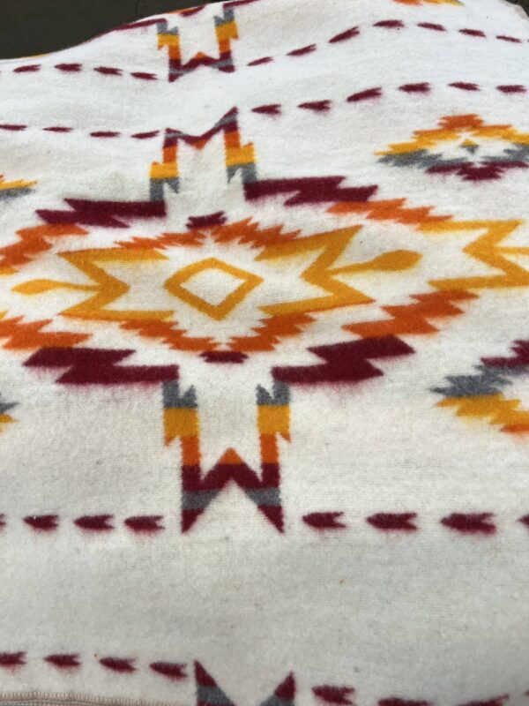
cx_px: 264
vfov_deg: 67.3
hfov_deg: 53.1
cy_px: 353
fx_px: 530
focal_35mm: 26
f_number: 1.5
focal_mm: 5.7
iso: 125
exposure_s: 1/120
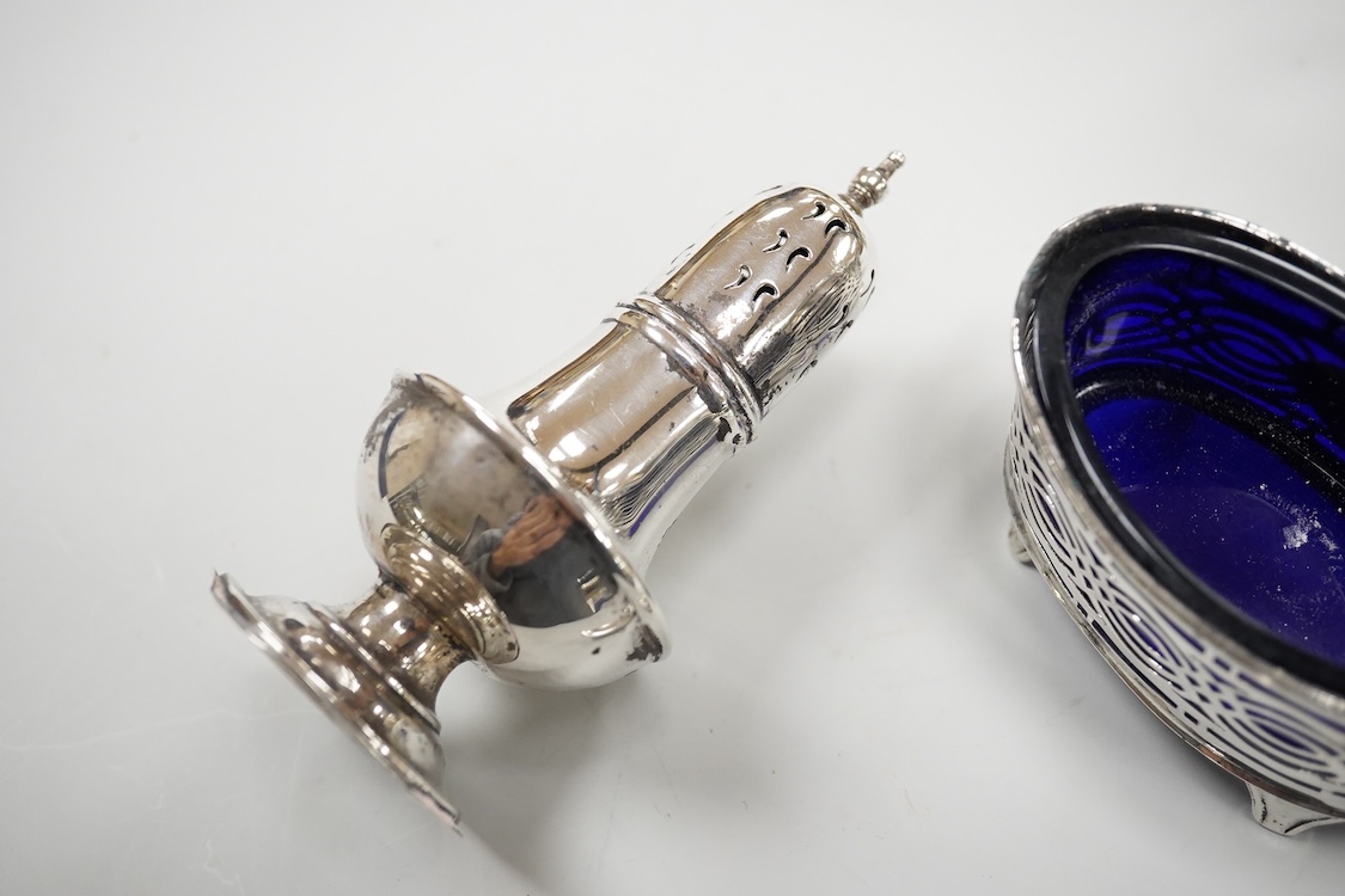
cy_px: 448
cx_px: 672
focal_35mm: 45
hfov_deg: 43.6
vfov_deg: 29.9
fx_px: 1681
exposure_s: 1/320
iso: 2500
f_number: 7.1
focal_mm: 30
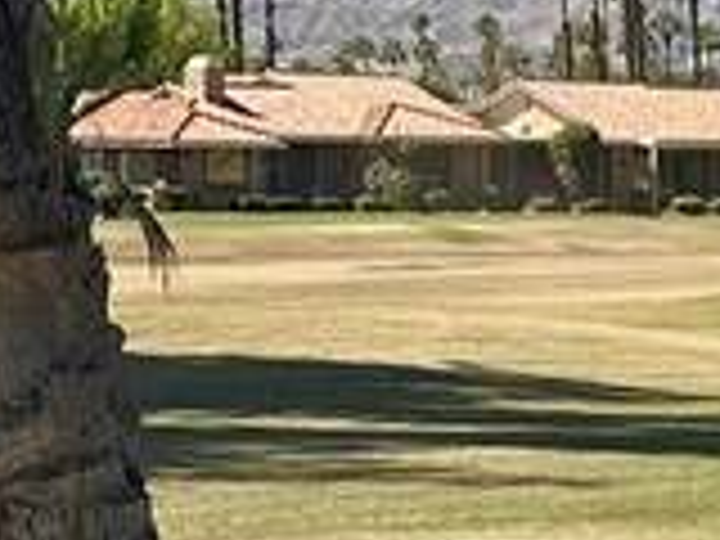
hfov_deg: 10.2
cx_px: 842
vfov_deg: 7.7
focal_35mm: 192
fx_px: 3994
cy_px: 40
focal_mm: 6.86
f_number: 1.78
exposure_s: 1/3597
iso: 80
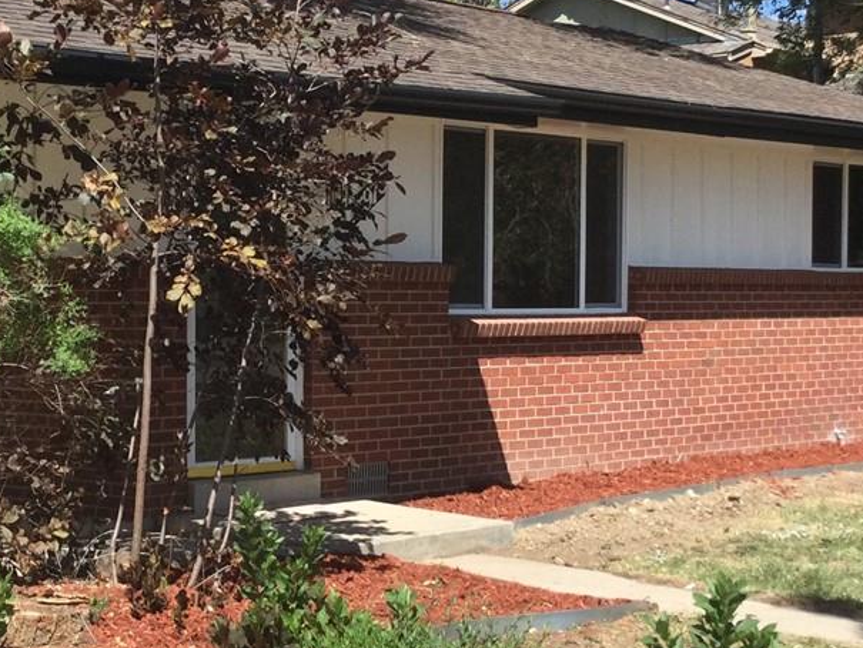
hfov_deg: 23.6
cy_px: 335
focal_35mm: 82
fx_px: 2045
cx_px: 211
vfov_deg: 18.0
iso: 25
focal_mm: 3.3
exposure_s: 1/799
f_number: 2.4
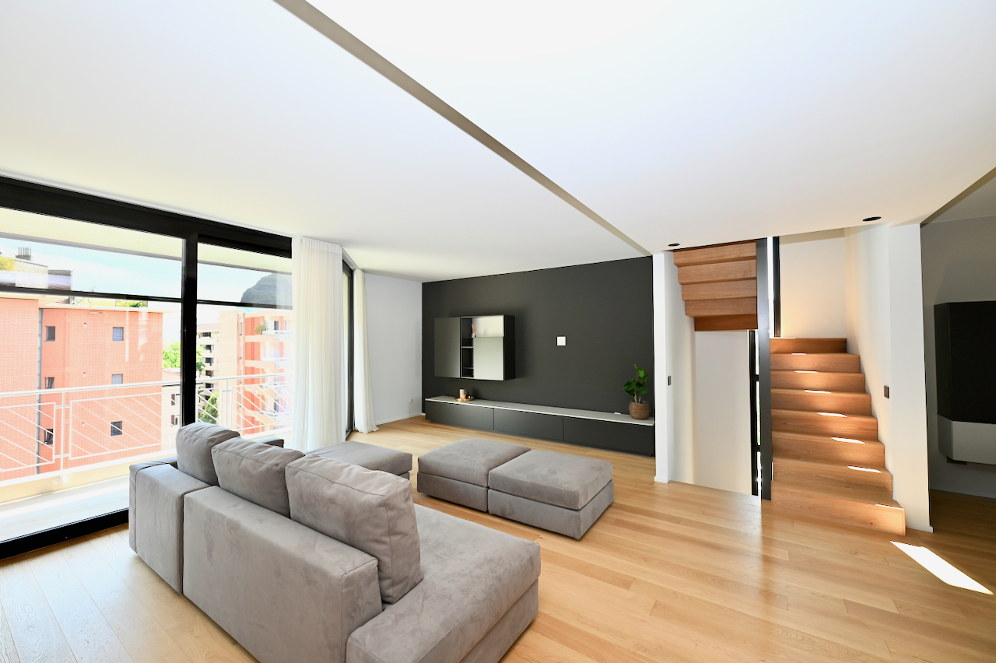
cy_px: 332
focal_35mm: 14
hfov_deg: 104.3
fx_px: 387
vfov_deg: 81.1
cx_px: 498
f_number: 4.5
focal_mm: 14
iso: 200
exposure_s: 1/60
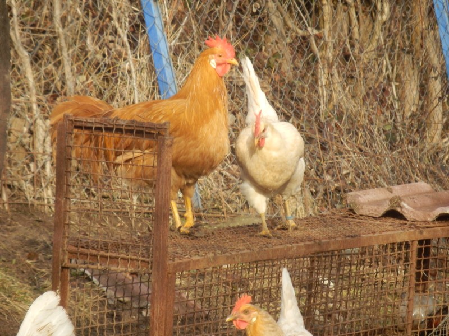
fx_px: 3891
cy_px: 168
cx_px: 224
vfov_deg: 5.0
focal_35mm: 300
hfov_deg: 6.6
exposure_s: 1/320
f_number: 5.9
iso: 320
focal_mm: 52.5
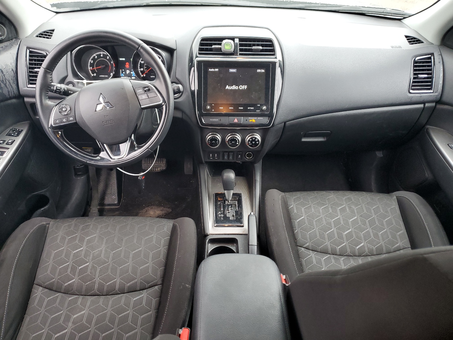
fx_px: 340
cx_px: 226
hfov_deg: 67.3
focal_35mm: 26
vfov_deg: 53.1
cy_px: 170
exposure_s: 1/50
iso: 81
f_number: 1.5
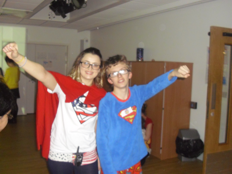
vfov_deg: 37.7
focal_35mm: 38
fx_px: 255
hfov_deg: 49.0
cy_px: 87
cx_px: 116
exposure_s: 1/60
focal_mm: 6.2
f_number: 2.8
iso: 400
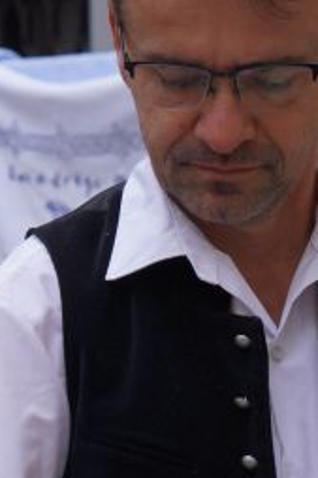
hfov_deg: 5.8
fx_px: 3143
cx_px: 337
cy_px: 474
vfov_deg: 8.6
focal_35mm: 237
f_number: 4
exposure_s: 1/160
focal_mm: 40.5
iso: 100
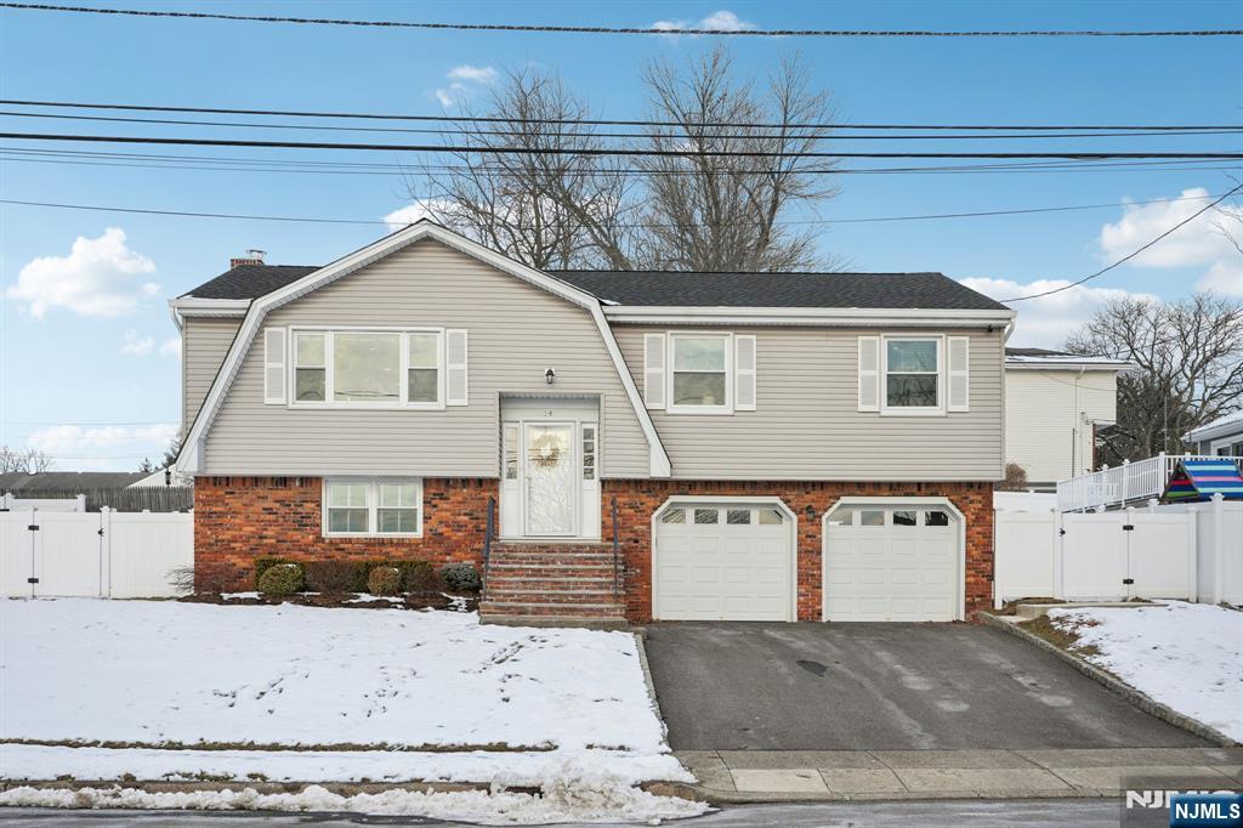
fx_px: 1156
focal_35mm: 34
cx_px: 622
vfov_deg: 39.4
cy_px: 414
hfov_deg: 56.5
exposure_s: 1/160
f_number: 9
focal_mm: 33.5
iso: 100
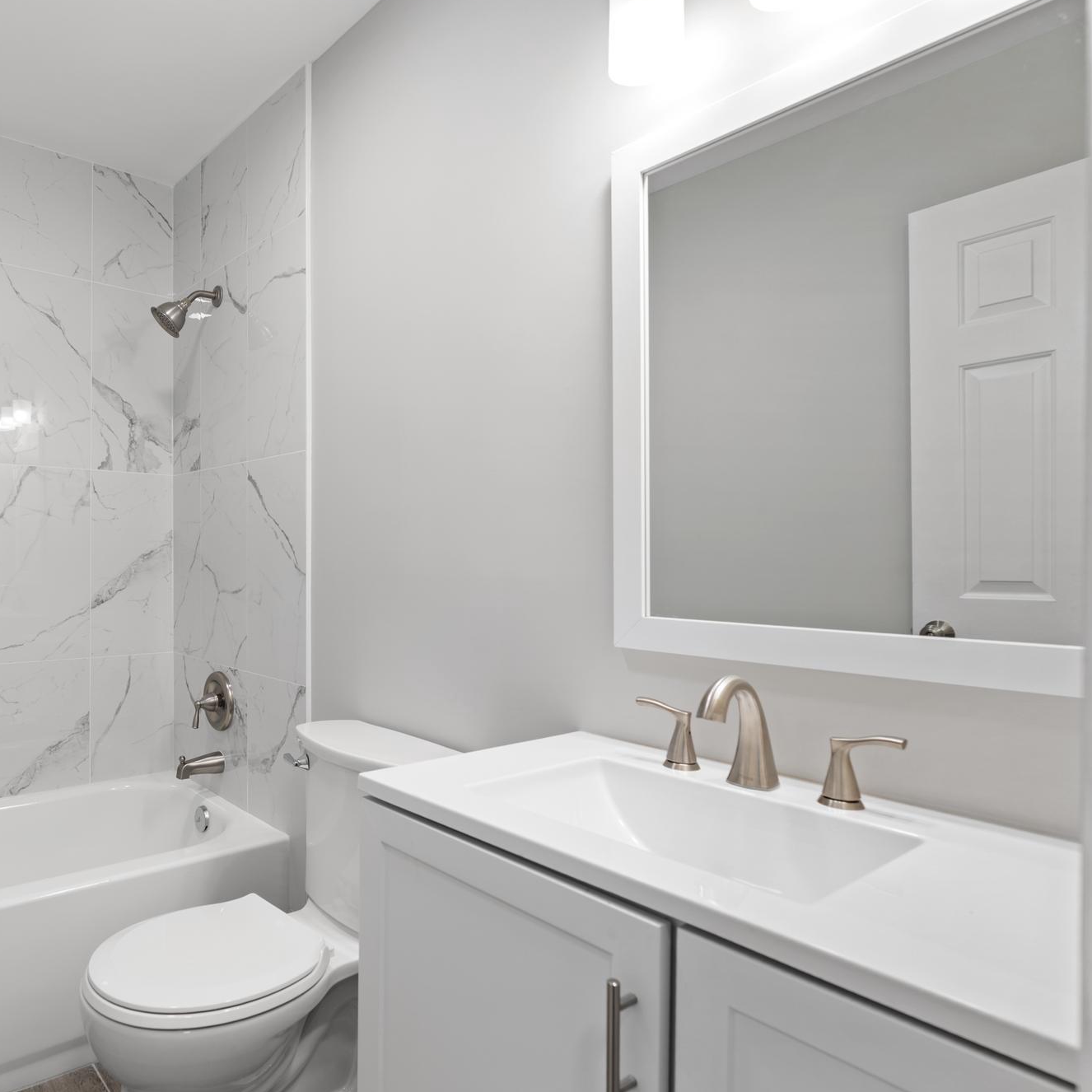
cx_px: 312
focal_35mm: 21
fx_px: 749
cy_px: 550
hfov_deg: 68.7
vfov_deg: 72.1
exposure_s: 1/2.5
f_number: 7.1
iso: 125
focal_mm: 16
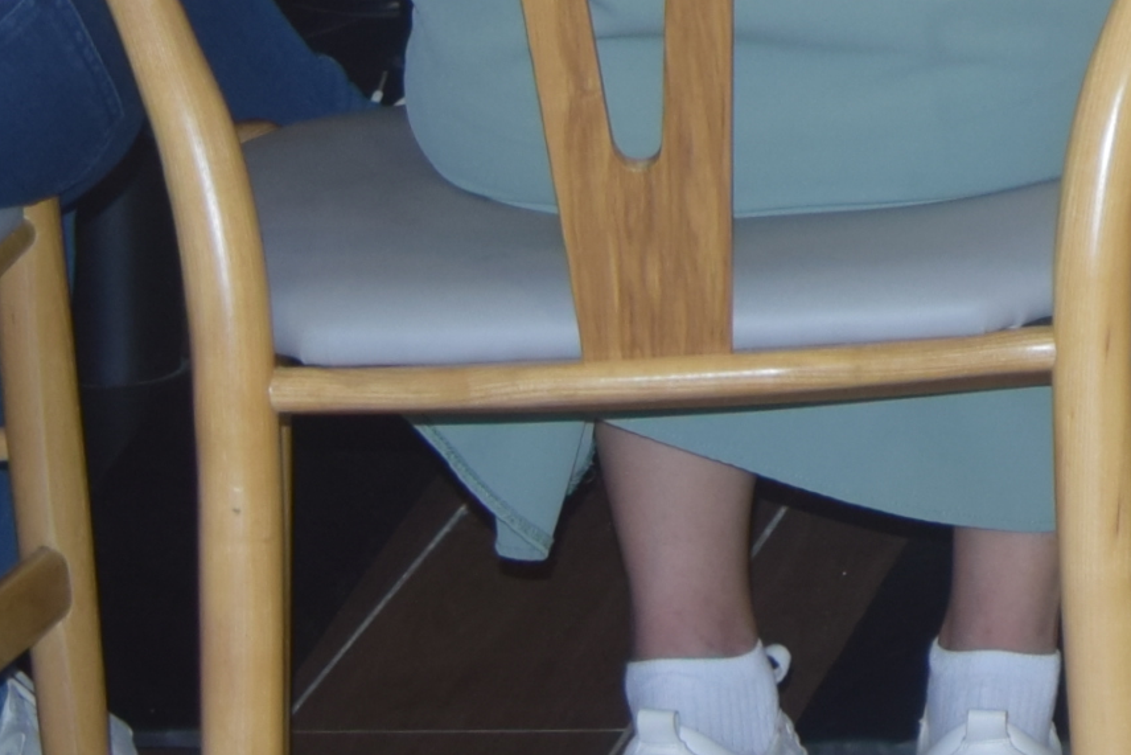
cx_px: 2258
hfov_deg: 7.8
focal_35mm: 252
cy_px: -1199
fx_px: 7918
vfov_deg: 5.2
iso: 400
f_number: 4.2
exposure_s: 1/40
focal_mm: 32
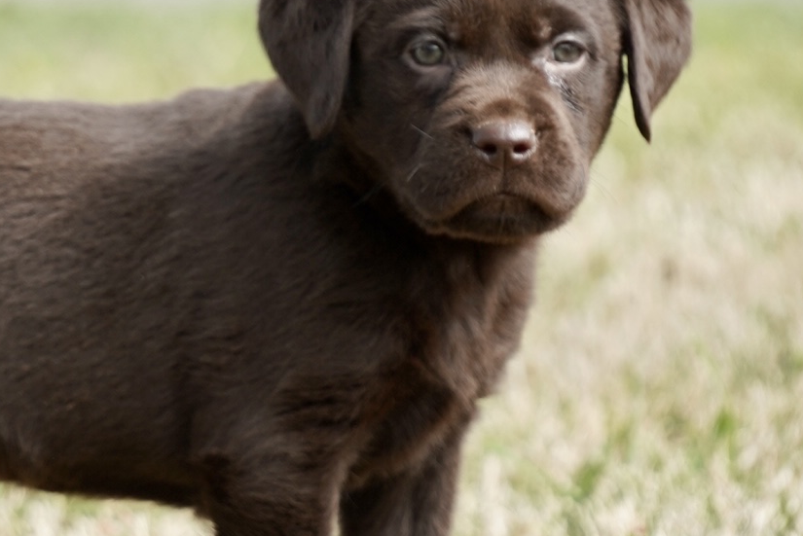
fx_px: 11538
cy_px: 285
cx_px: 295
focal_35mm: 517
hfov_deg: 4.0
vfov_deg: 2.7
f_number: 6.3
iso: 320
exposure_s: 1/320
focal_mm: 176
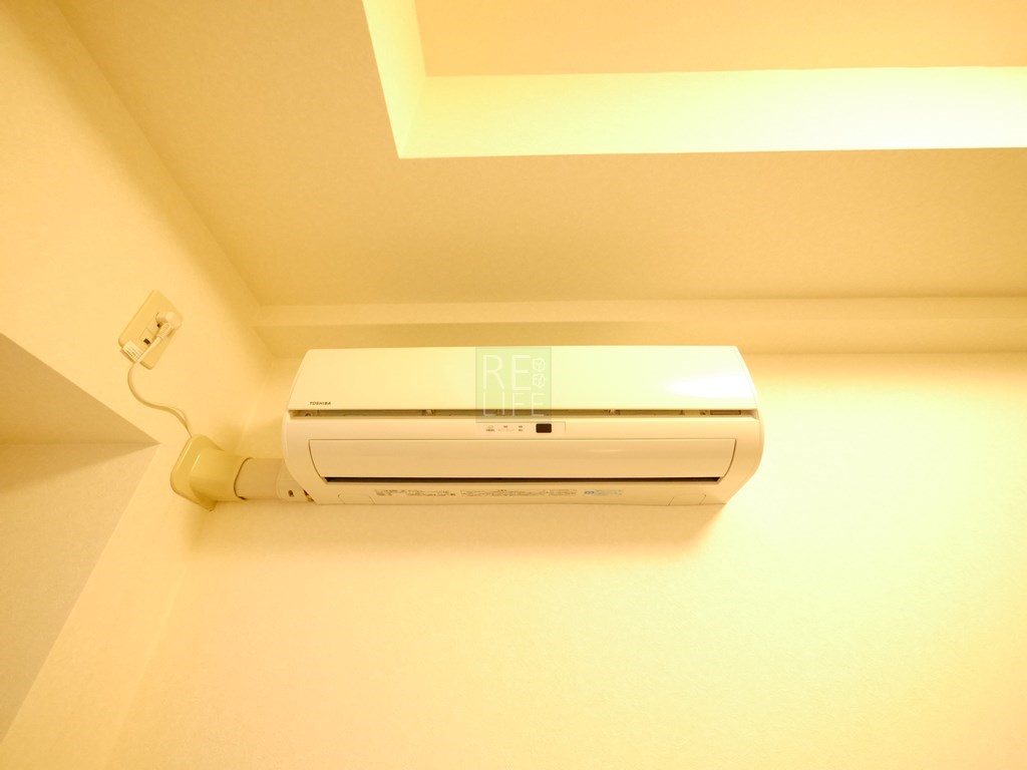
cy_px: 385
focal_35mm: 14
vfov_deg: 85.7
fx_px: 415
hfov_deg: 102.1
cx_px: 514
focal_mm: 7
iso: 2500
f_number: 4
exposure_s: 1/60
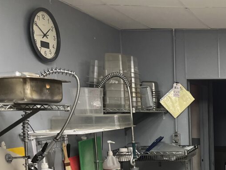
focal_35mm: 61
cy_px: 185
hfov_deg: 28.1
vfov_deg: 22.7
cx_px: 263
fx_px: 399
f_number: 1.6
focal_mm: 5.1
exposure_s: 1/60
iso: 320
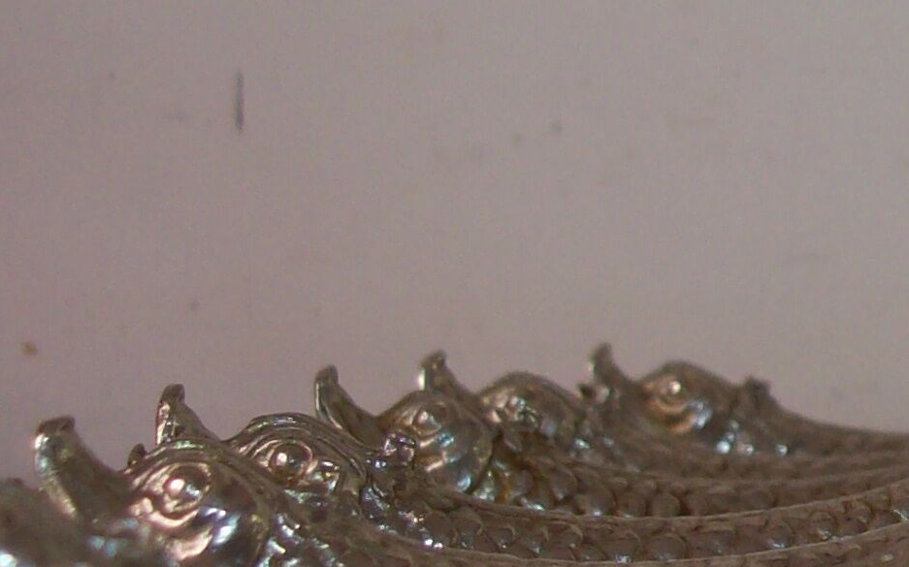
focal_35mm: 116
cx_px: 1070
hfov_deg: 17.2
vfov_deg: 11.3
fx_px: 2873
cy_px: 212
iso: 80
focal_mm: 6
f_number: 2.7
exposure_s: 1/64
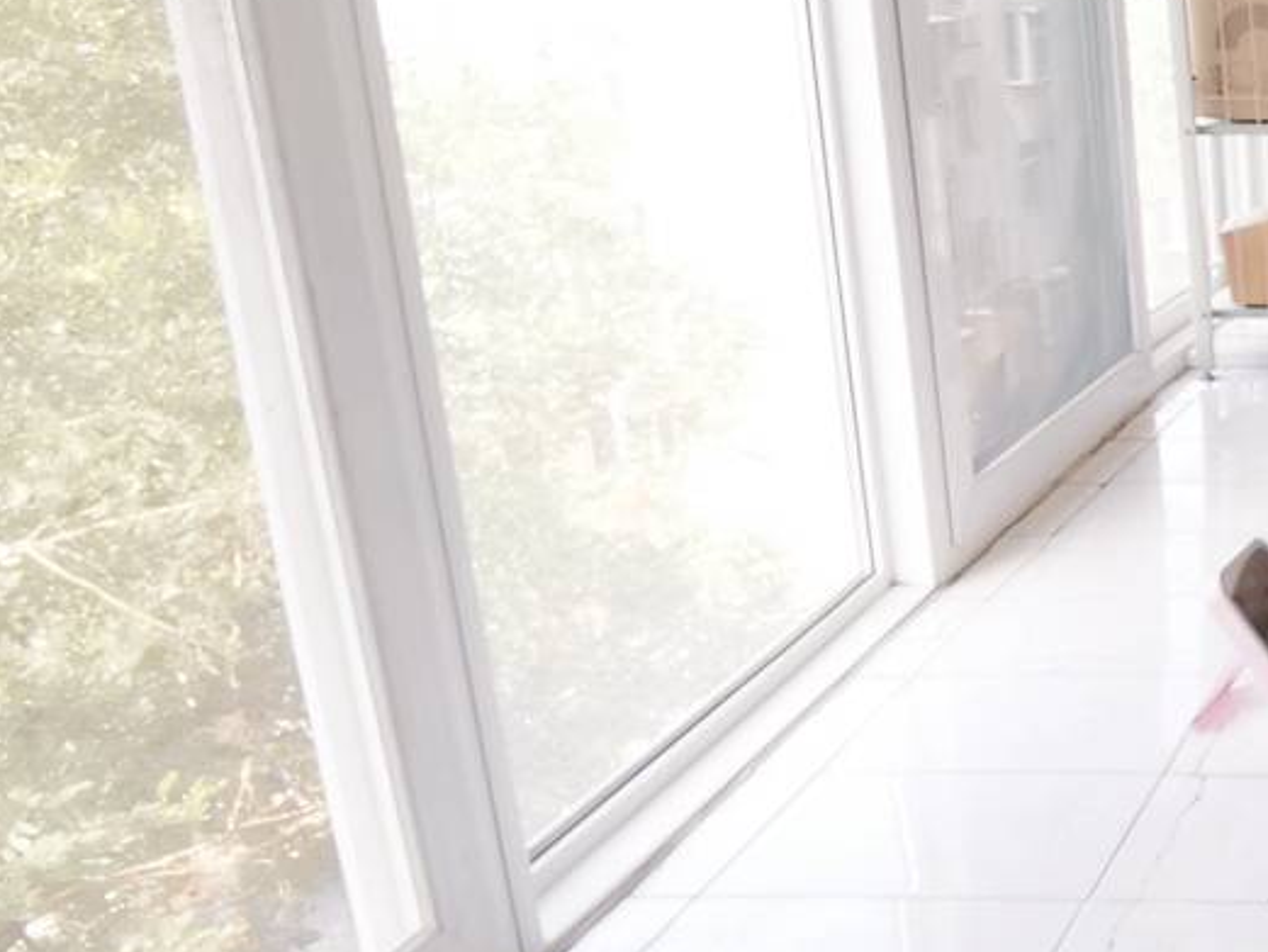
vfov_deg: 30.8
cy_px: 382
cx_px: 1662
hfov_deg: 31.1
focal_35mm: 47
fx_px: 1722
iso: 64
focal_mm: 2.26
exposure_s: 1/100
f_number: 2.2
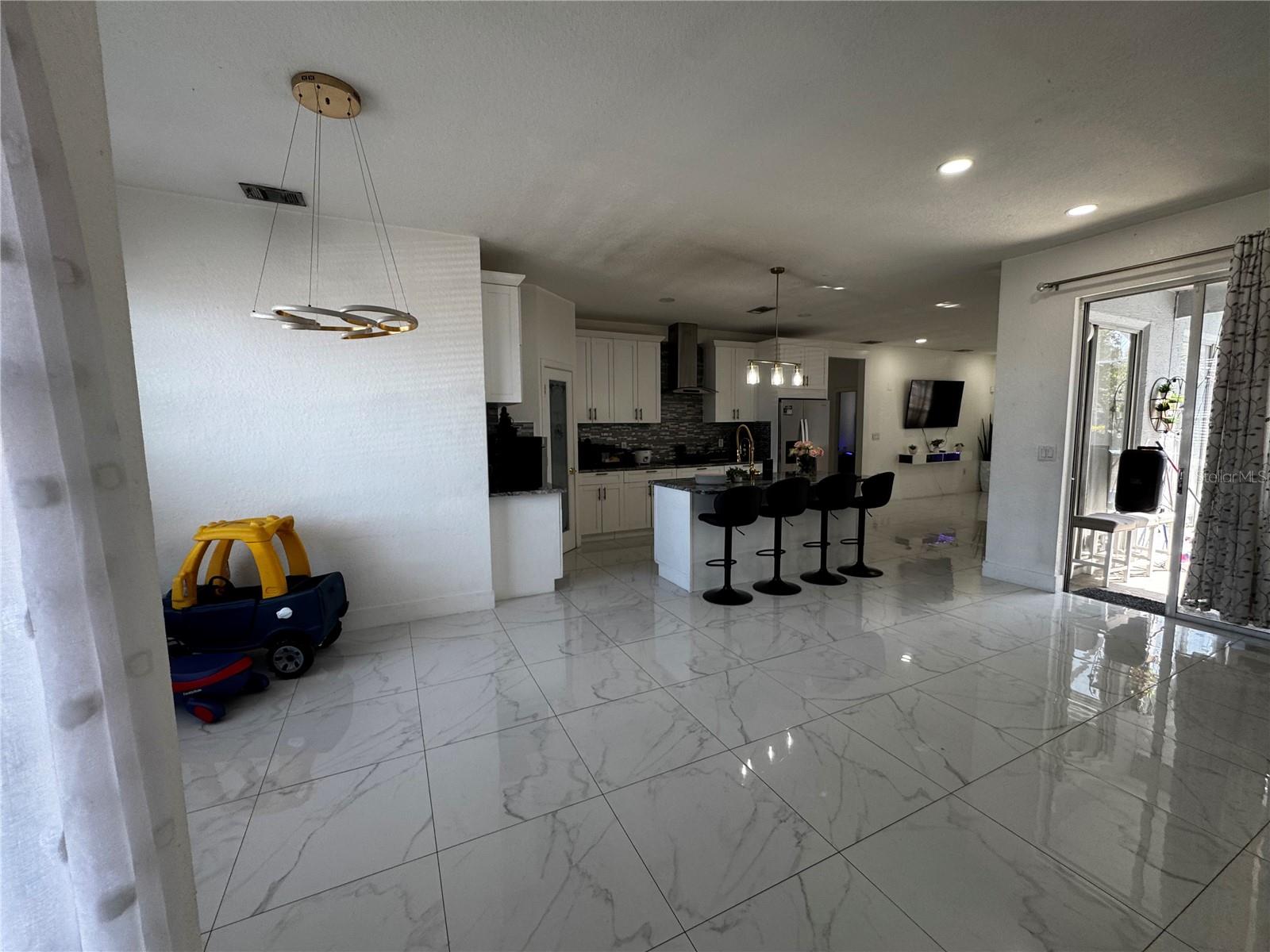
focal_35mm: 14
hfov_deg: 102.1
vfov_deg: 85.7
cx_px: 635
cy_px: 476
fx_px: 514
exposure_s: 1/120
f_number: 2.2
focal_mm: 2.22
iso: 100
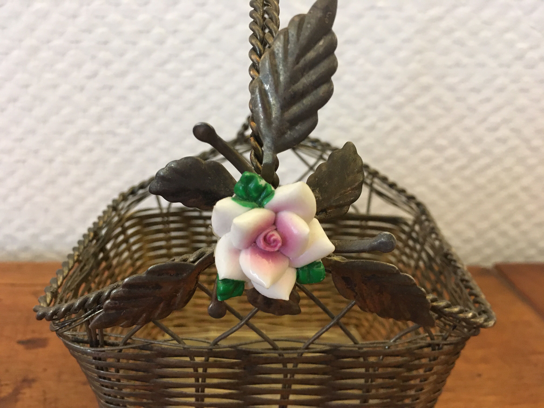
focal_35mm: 29
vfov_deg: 48.2
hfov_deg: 61.7
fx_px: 456
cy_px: 204
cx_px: 272
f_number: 2.2
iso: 250
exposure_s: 1/17
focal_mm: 4.15
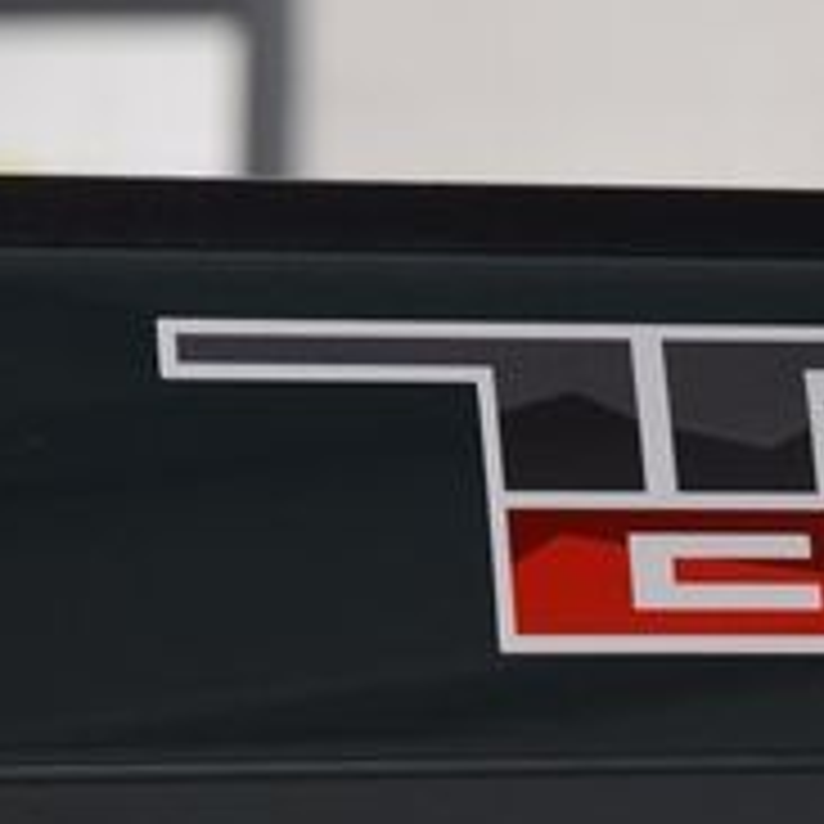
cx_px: 1351
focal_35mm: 289
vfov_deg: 6.1
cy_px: 444
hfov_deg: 6.0
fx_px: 7796
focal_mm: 65
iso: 1100
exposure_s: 1/30
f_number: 7.1
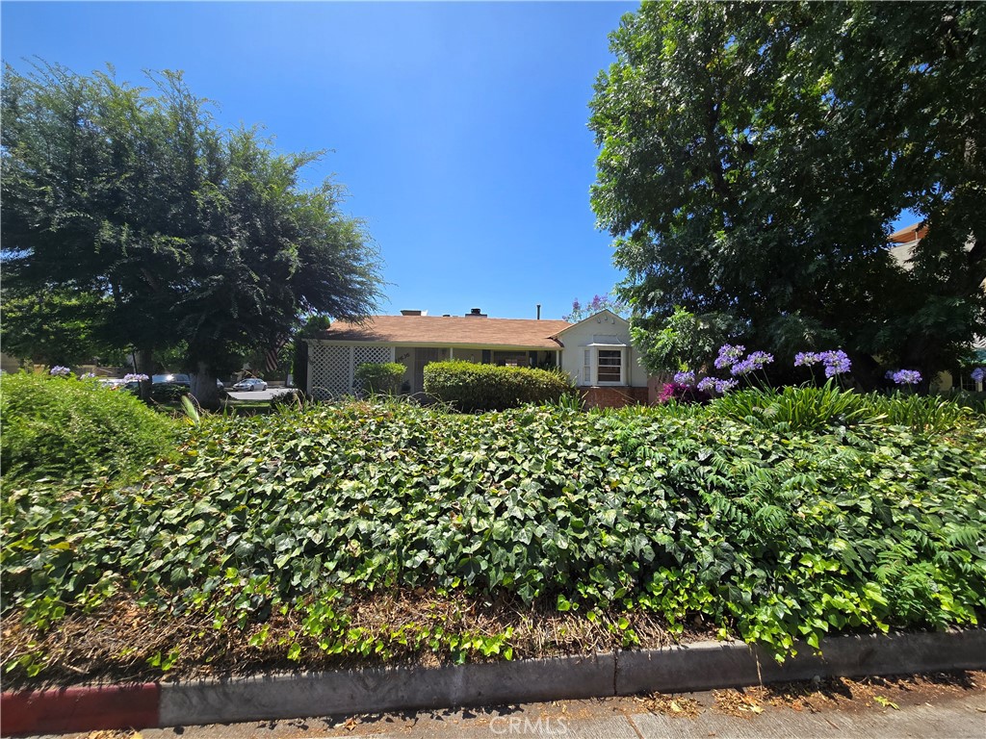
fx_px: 370
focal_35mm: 13
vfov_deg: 89.9
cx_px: 493
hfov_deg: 106.2
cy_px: 370
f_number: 2.2
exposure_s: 1/1480
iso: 50
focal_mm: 2.2
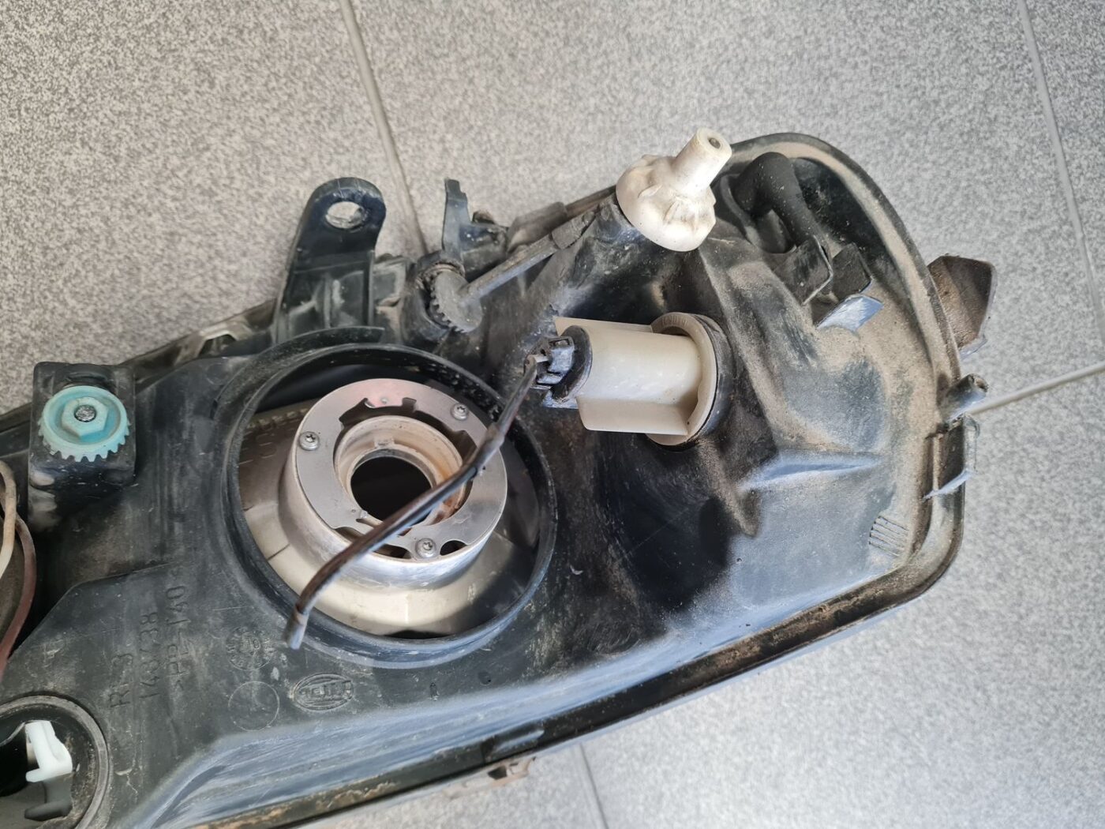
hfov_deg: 67.3
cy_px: 414
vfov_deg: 53.1
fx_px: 830
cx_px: 552
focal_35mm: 26
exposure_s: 1/50
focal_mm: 5.4
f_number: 1.8
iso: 500
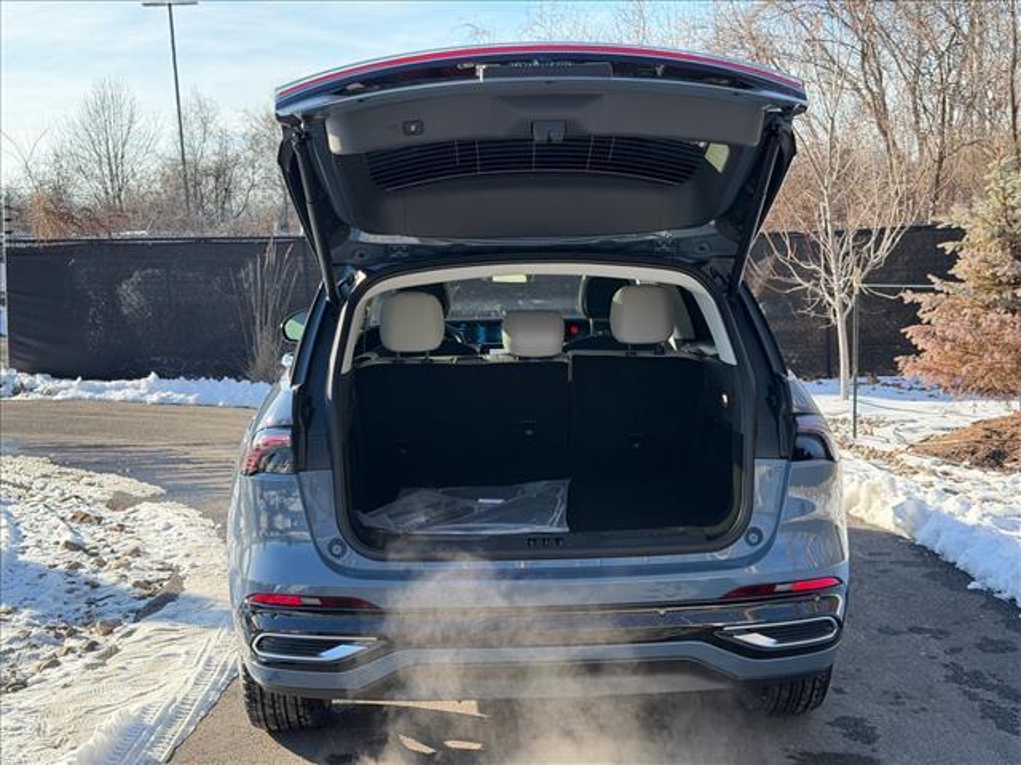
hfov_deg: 39.7
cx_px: 510
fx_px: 1416
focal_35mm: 48
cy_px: 382
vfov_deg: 30.3
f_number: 1.78
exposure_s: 1/1377
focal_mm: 6.76
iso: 100
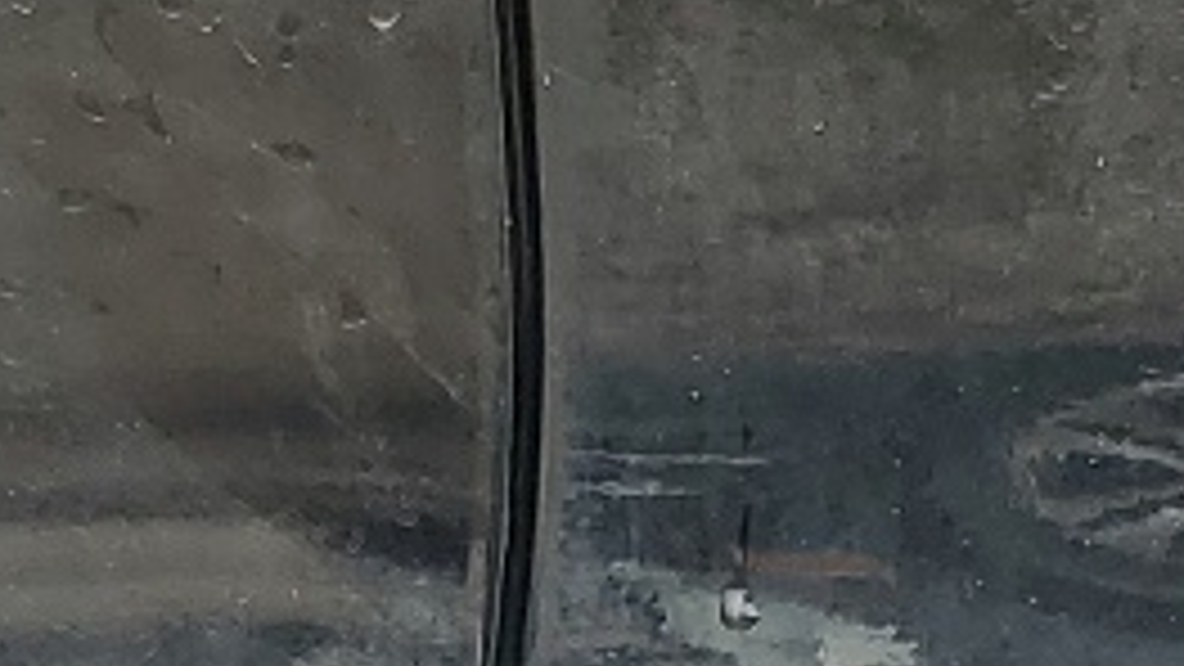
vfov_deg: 7.0
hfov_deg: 12.5
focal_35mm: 172
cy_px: 994
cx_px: 527
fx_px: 5400
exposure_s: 1/169
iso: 50
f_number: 1.5
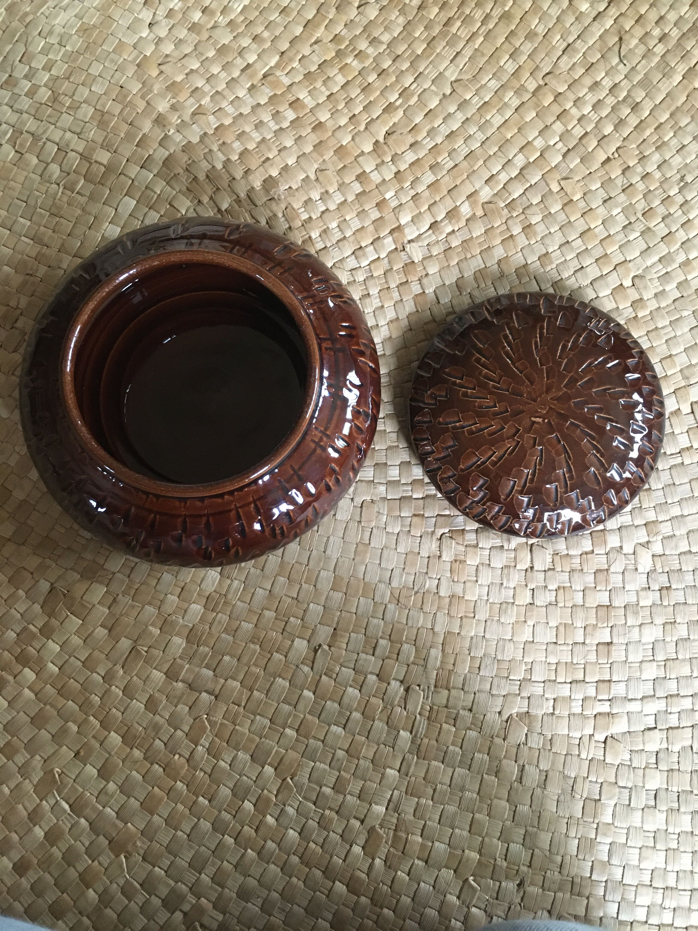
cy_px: 466
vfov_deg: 61.7
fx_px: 780
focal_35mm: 29
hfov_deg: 48.2
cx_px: 349
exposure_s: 1/17
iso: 250
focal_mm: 4.15
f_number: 2.2
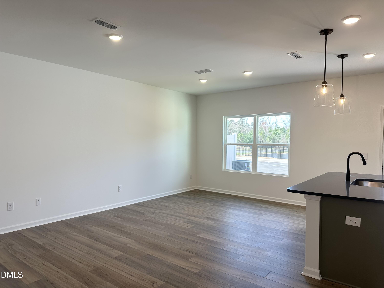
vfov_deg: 56.8
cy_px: 144
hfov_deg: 71.6
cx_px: 192
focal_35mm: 24
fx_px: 266
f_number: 1.78
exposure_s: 1/191
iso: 80
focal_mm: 6.86
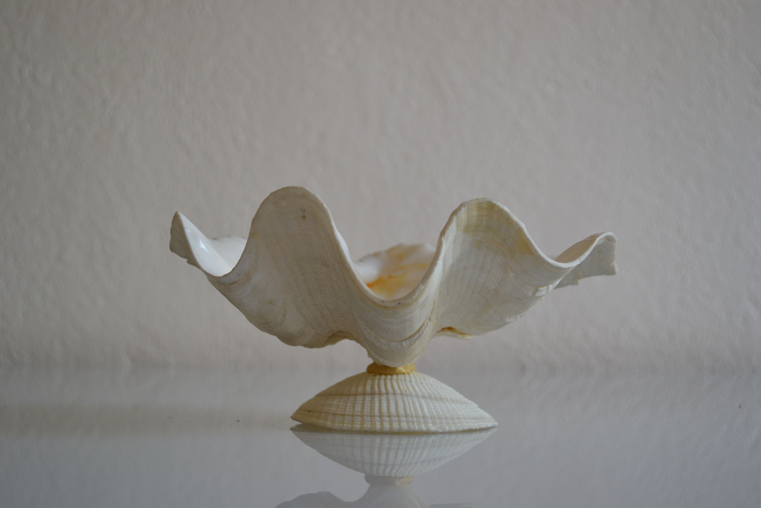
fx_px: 972
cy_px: 251
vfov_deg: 29.2
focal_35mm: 46
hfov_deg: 42.7
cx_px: 389
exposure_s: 1/40
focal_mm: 30
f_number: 4.5
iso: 400
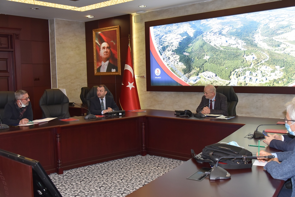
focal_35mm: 38
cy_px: 98
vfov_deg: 35.1
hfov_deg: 50.7
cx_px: 148
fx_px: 312
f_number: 5.6
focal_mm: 38
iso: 1600
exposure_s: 1/100
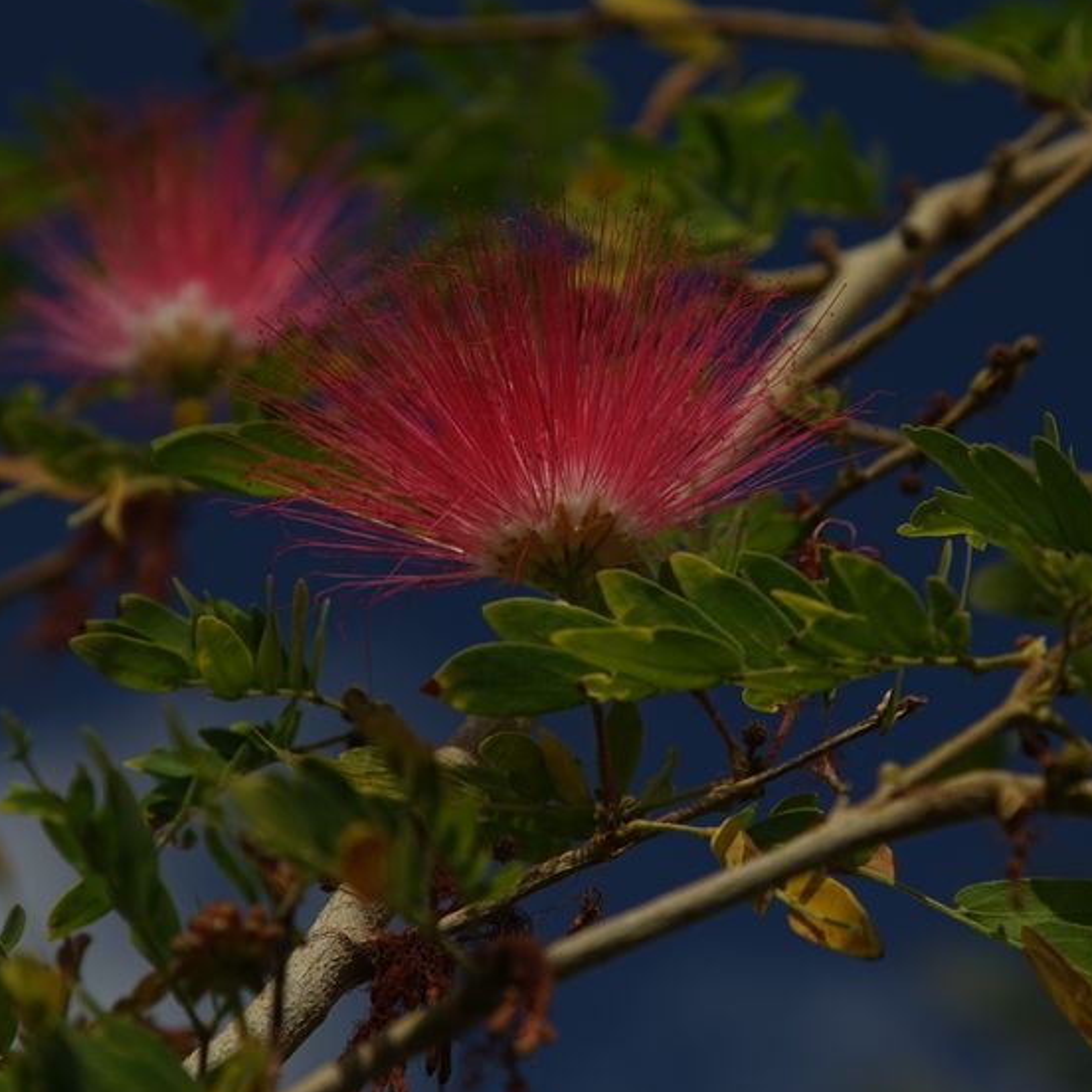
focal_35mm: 194
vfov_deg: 9.0
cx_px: 768
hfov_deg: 9.0
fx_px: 6924
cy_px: 515
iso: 80
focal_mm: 105
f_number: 7.1
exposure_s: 1/500
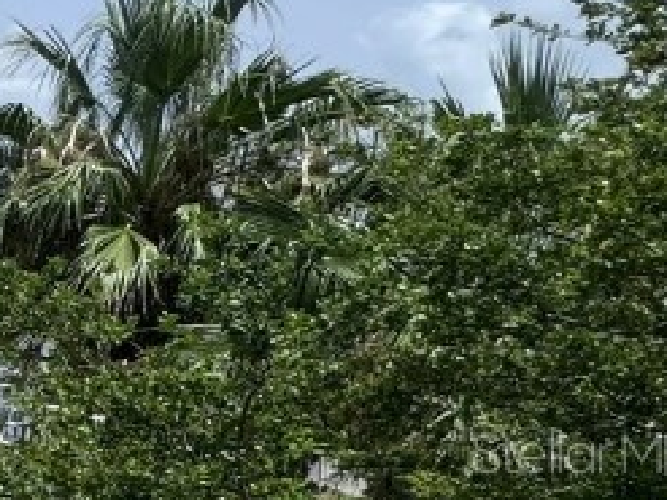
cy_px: 451
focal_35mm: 58
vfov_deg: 24.5
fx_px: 1117
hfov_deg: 19.4
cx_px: -656
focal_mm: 2.22
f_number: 2.2
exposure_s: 1/2083
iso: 50
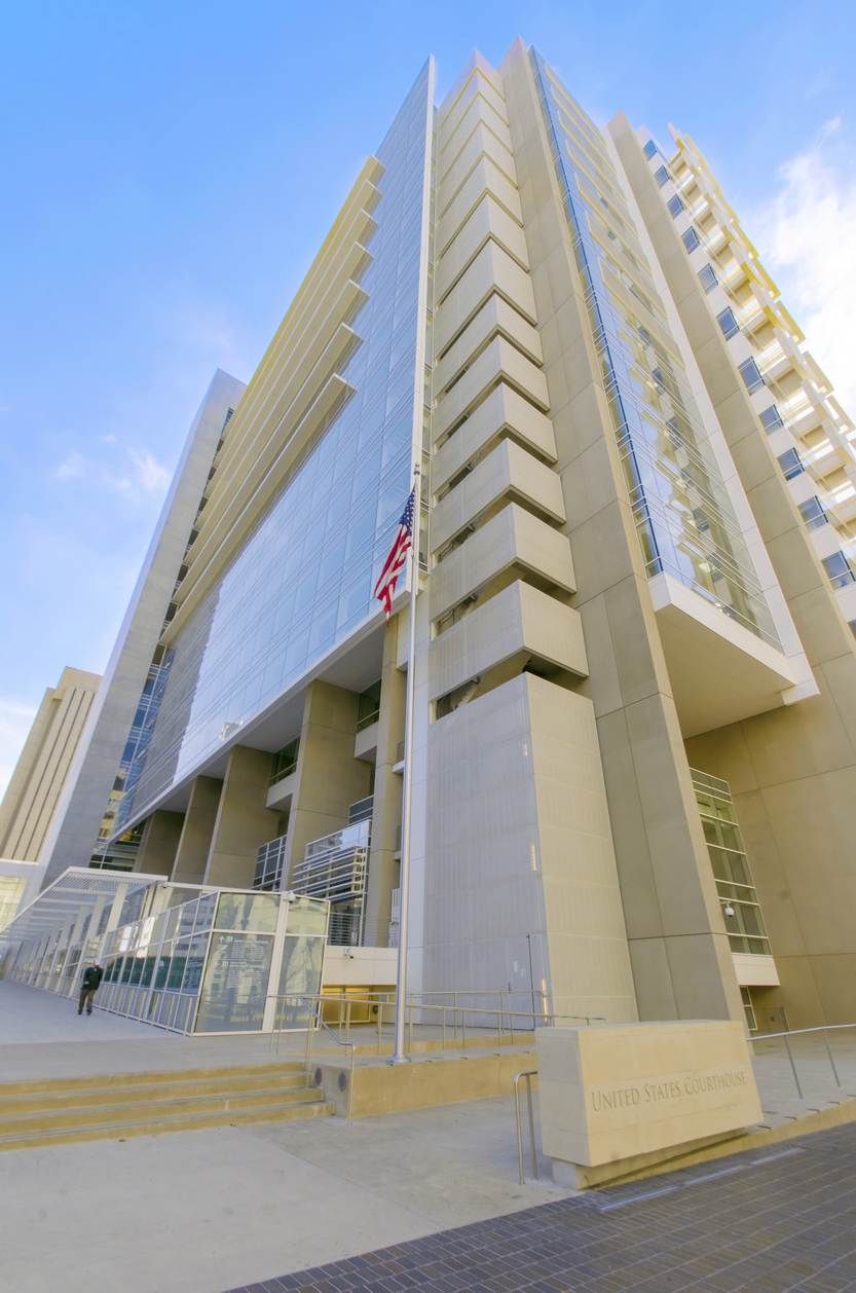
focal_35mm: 15
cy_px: 646
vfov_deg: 100.5
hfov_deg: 77.1
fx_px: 537
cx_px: 428
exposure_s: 1/40
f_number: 14
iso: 100
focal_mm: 10
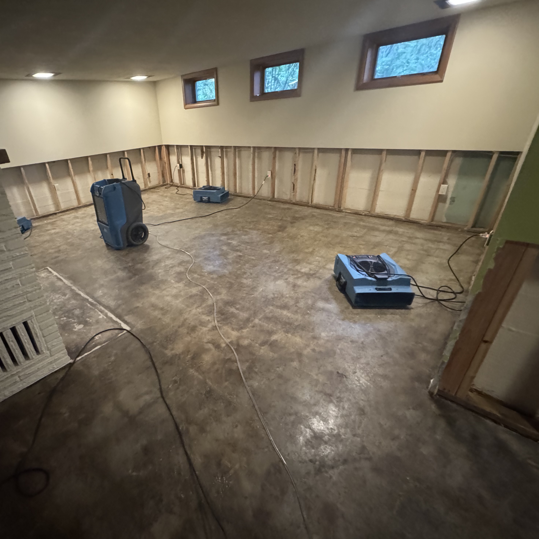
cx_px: 205
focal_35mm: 17
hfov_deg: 82.5
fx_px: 299
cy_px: 277
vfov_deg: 84.0
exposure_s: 1/40
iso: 1250
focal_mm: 2.22
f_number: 2.2
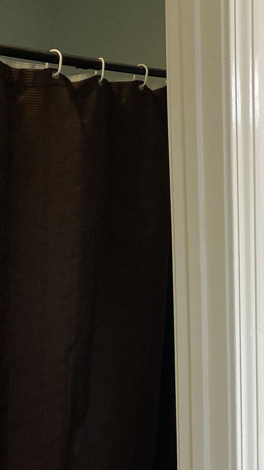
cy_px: 335
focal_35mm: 65
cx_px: 300
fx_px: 809
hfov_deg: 17.8
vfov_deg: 31.9
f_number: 1.8
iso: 125
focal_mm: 4.25
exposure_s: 1/120
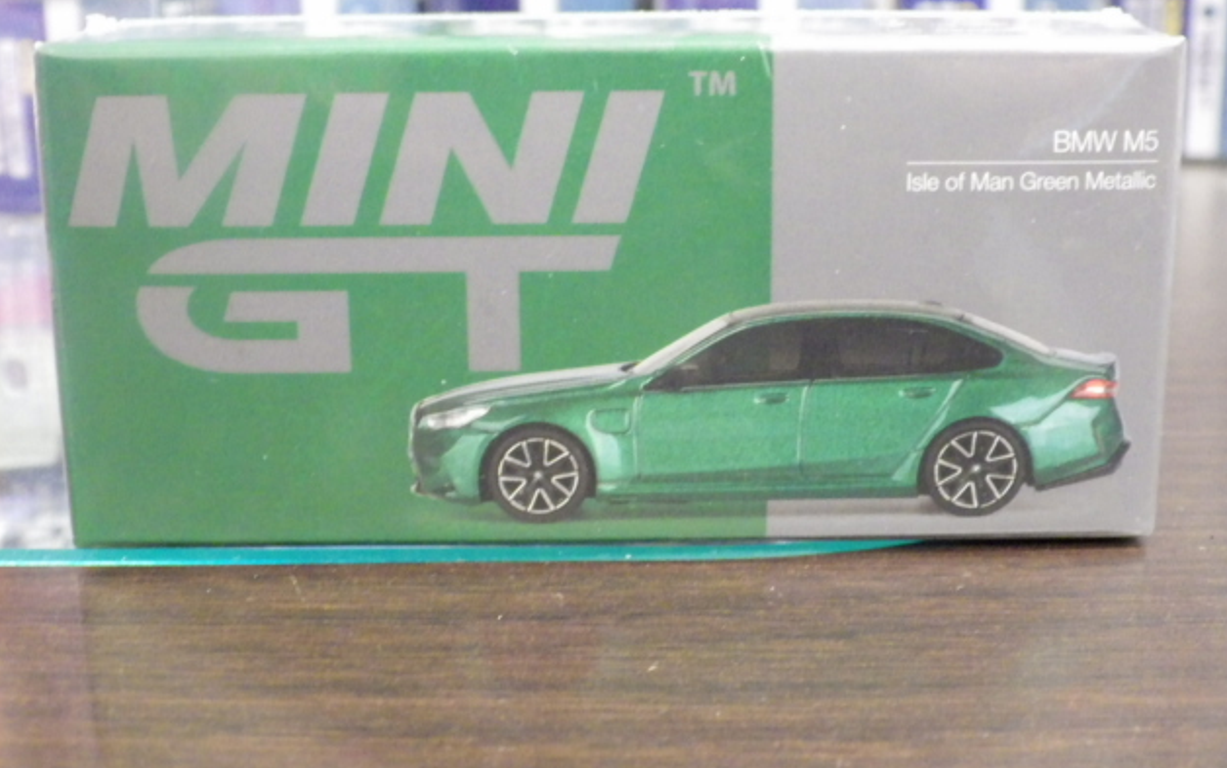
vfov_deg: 24.0
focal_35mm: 54
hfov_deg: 37.5
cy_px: 317
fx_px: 1806
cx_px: 619
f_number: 3.8
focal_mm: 9
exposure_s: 1/20
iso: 1600
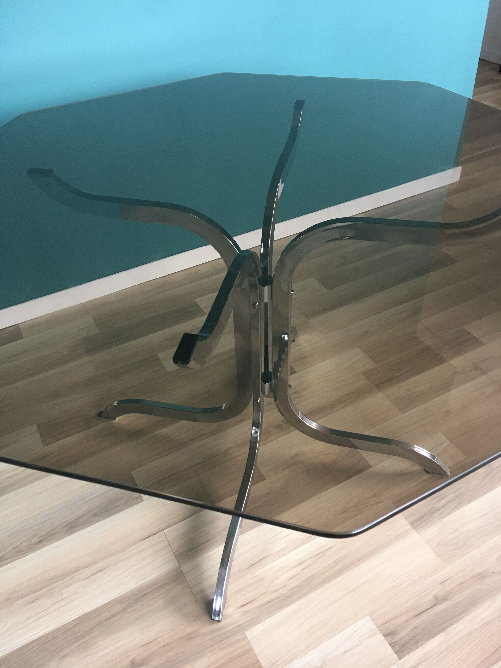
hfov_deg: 48.2
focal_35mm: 29
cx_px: 250
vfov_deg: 61.7
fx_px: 560
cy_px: 334
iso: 160
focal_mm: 4.15
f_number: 2.2
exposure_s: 1/33
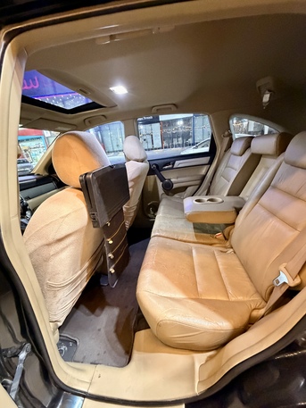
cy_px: 204
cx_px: 153
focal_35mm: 14
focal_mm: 2.22
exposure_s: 1/60
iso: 1250
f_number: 2.2
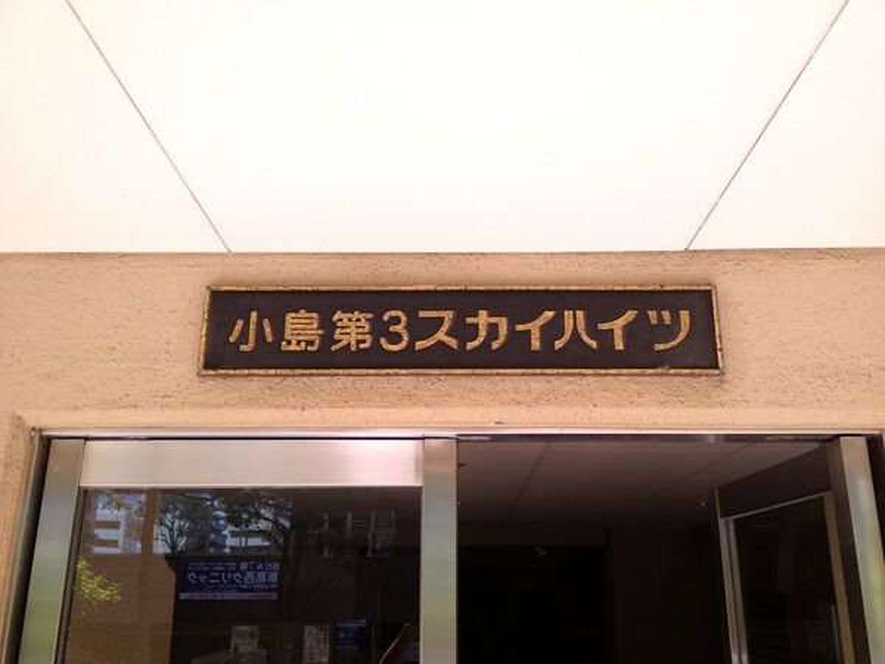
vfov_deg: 40.7
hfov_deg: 52.6
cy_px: 332
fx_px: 895
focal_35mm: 35
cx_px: 442
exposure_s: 1/185
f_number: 2.4
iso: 50
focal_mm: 4.28
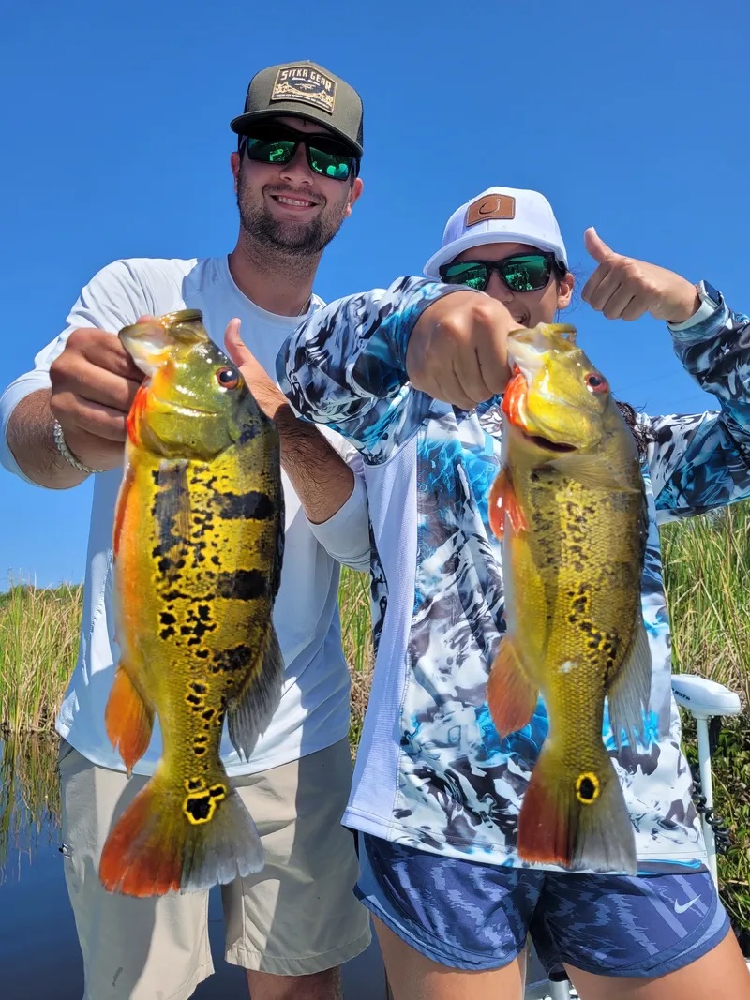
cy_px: 500
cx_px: 375
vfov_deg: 67.3
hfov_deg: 53.1
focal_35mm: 26
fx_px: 751
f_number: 1.8
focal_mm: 5.4
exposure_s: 1/2252
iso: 40
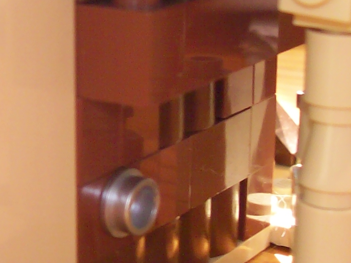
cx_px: -50
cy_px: 103
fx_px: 1064
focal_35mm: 105
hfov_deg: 18.0
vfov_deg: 14.1
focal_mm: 6
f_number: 2.7
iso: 80
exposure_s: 1/45.3
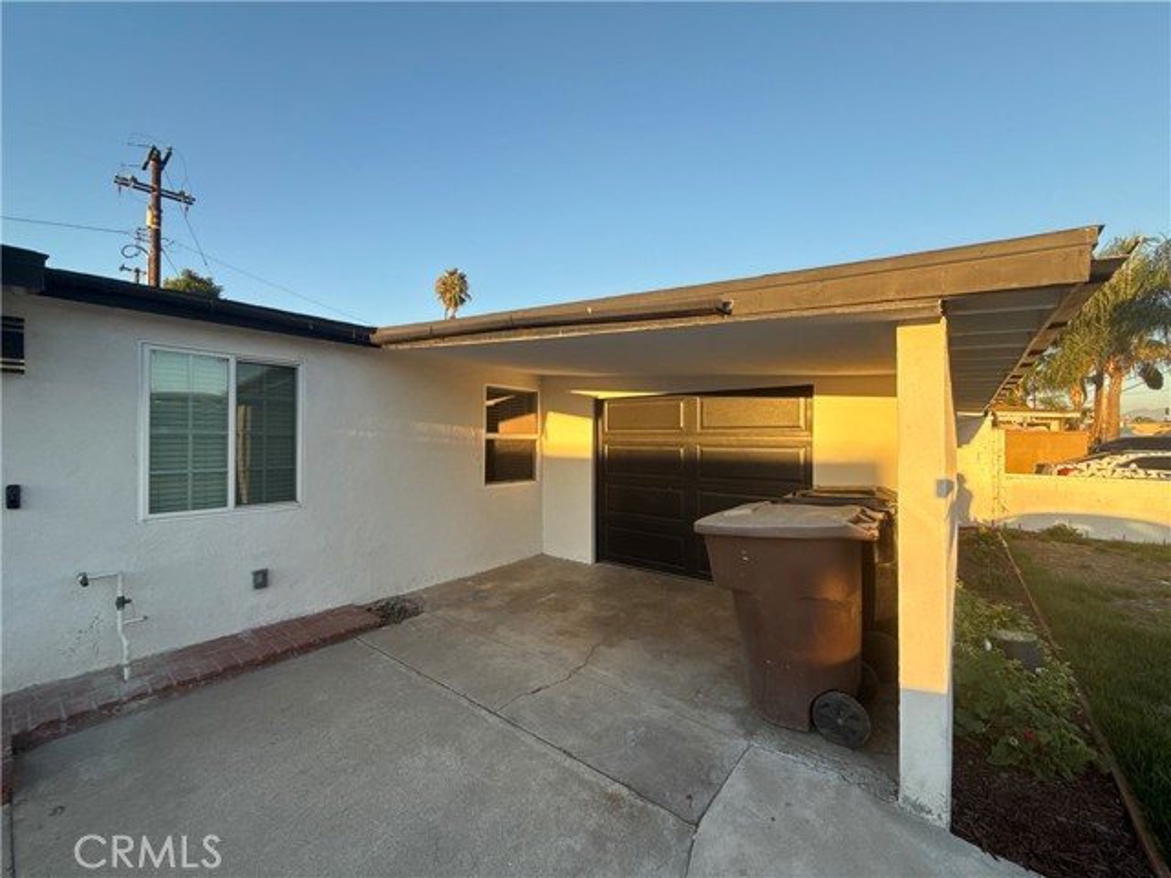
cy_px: 439
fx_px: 474
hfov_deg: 102.1
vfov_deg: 85.7
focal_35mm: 14
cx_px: 586
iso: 64
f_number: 2.2
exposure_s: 1/393
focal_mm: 2.22
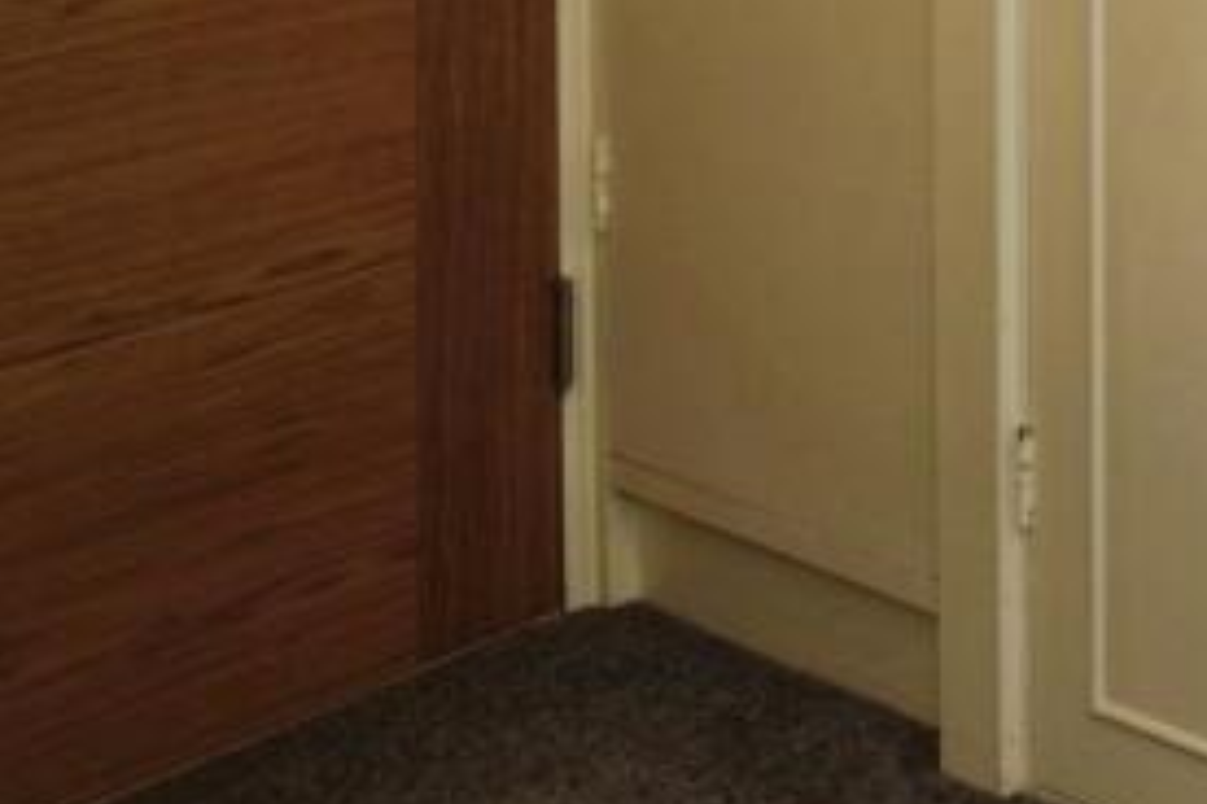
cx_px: 2165
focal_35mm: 63
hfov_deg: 21.3
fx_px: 2112
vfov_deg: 18.1
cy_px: -546
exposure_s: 1/30
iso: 640
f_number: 10
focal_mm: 17
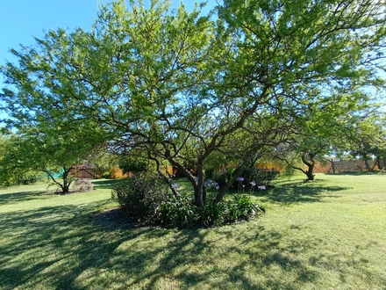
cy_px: 145
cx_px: 193
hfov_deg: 94.5
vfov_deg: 78.1
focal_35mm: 16
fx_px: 178
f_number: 2.2
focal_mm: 1.65
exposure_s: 1/275
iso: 50
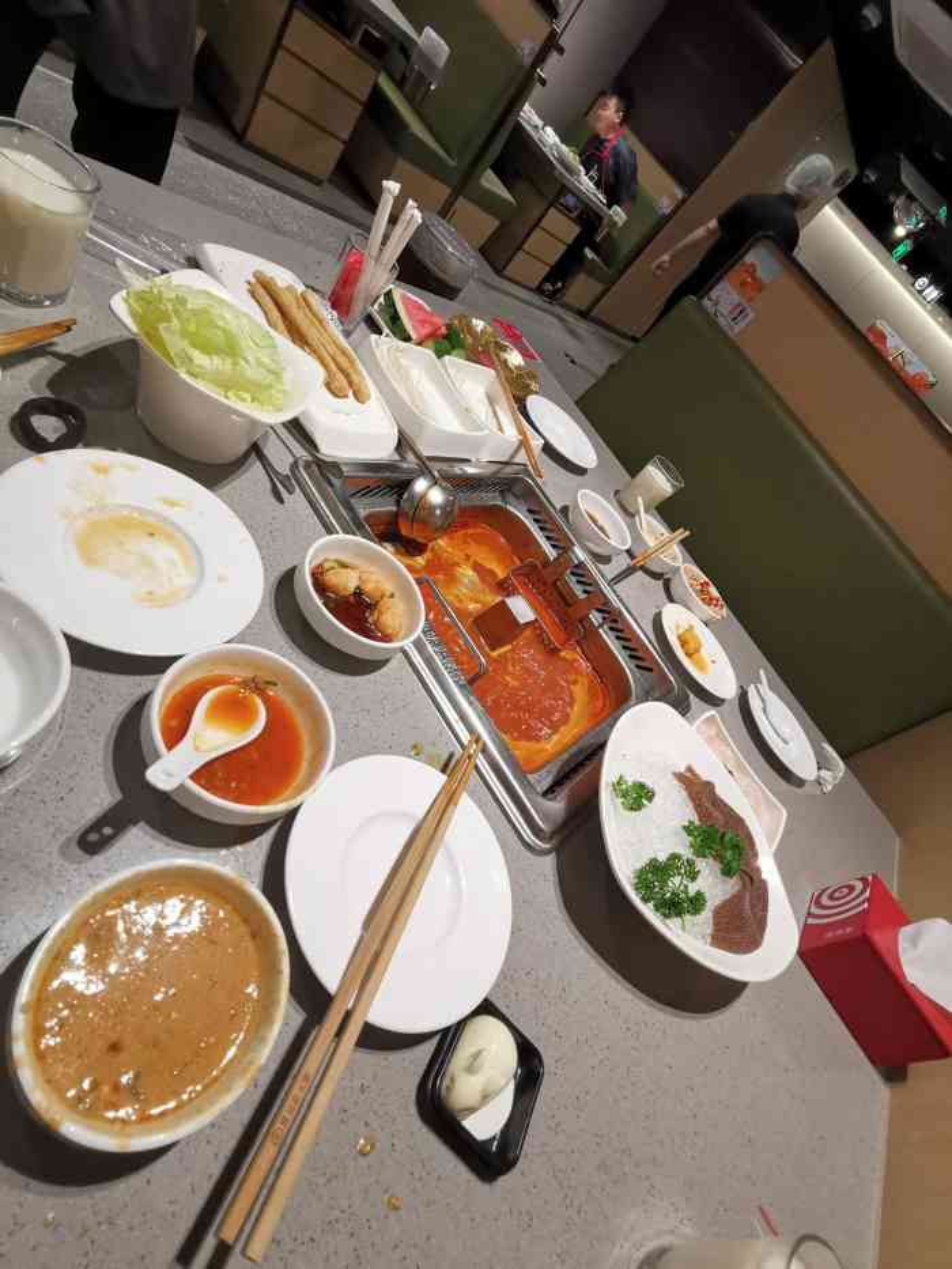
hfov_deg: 74.7
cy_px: 634
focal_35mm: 17
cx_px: 476
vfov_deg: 91.0
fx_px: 623
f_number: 2.2
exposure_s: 1/50
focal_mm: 2.26
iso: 200
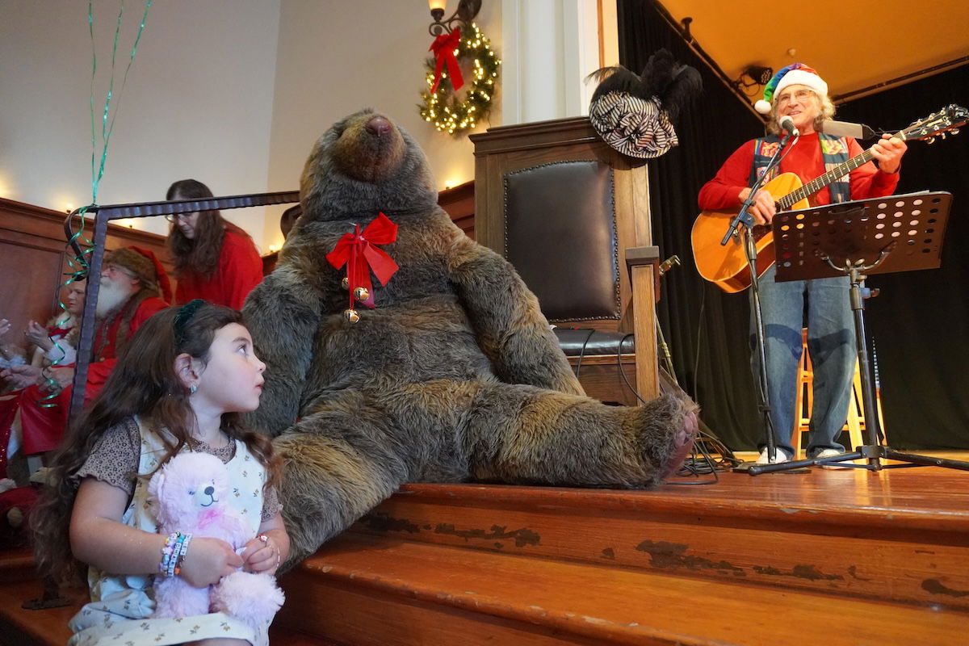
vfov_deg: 53.1
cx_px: 484
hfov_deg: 73.7
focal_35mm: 24
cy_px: 323
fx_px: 646
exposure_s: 1/160
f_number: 4
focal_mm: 16
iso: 6400
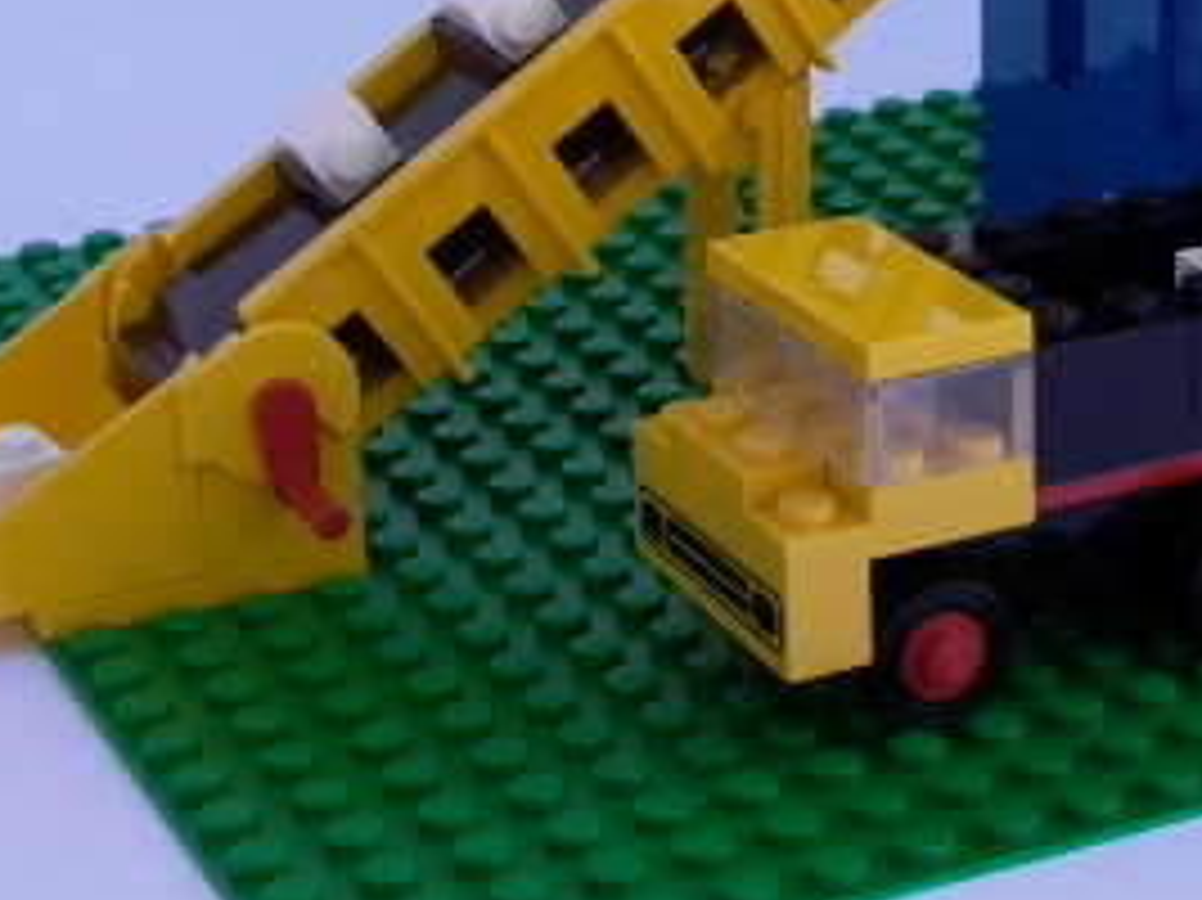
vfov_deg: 16.0
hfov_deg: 21.1
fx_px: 3158
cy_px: 54
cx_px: 1067
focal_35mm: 91
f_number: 4.2
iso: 100
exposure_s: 1/392
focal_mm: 8.19
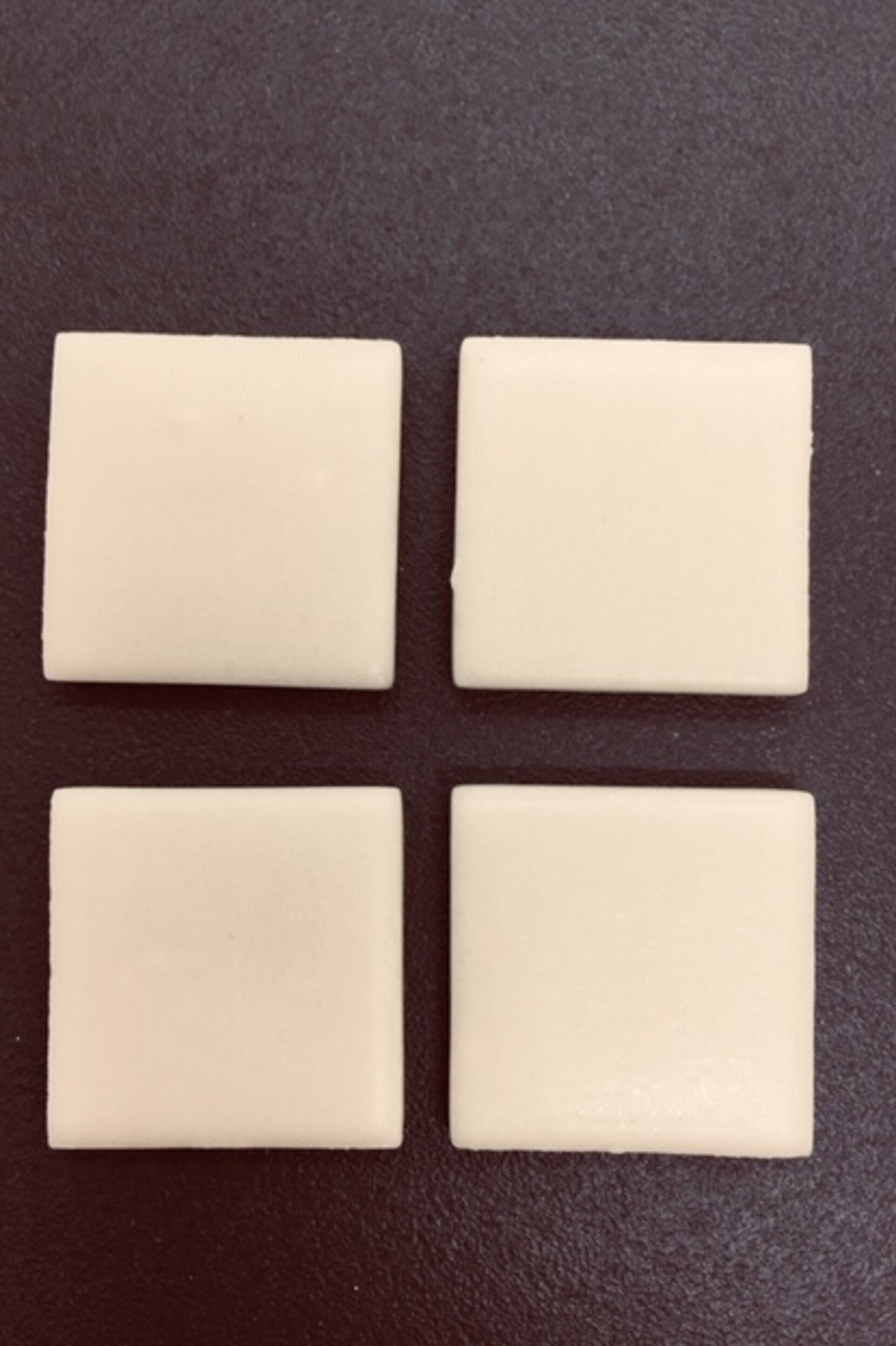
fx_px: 1158
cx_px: 395
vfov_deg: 60.3
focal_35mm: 31
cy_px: 689
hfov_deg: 42.2
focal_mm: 4.15
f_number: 2.2
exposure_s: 1/50
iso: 32
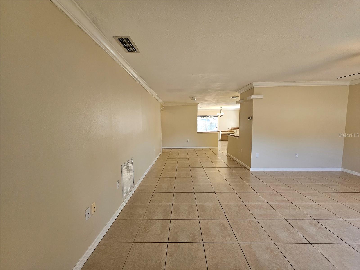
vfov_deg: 89.9
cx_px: 180
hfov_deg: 106.2
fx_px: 135
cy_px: 135
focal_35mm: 13
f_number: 2.2
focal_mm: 2.2
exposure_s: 1/60
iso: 100
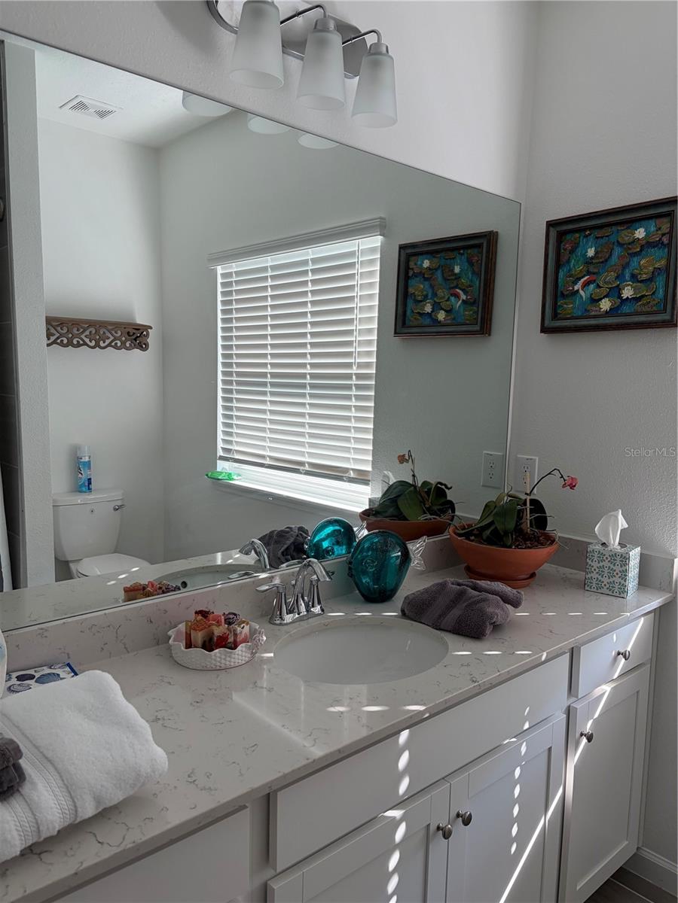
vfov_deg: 67.3
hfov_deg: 53.1
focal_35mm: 26
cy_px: 452
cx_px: 339
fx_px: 679
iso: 64
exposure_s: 1/192
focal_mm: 5.96
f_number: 1.6
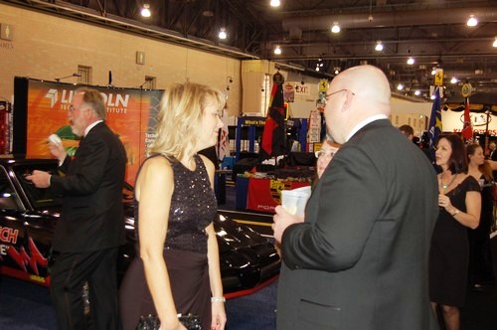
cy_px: 165
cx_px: 248
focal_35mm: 46
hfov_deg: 42.4
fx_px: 641
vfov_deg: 28.9
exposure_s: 1/60
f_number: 4.5
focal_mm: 31
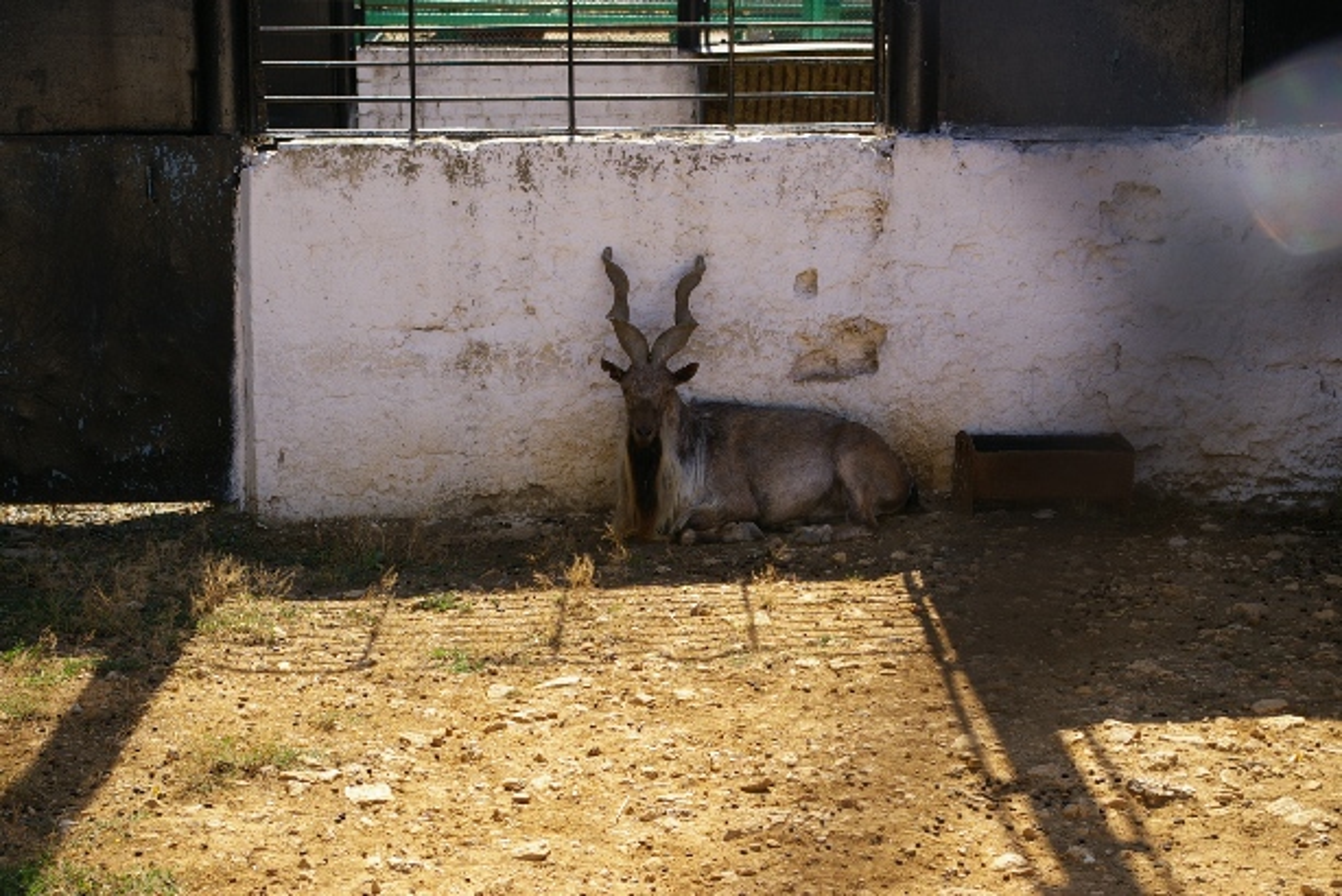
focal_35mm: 68
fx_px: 2517
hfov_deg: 29.9
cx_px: 671
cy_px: 448
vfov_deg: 20.2
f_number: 8
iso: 200
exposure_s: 1/250
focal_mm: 45
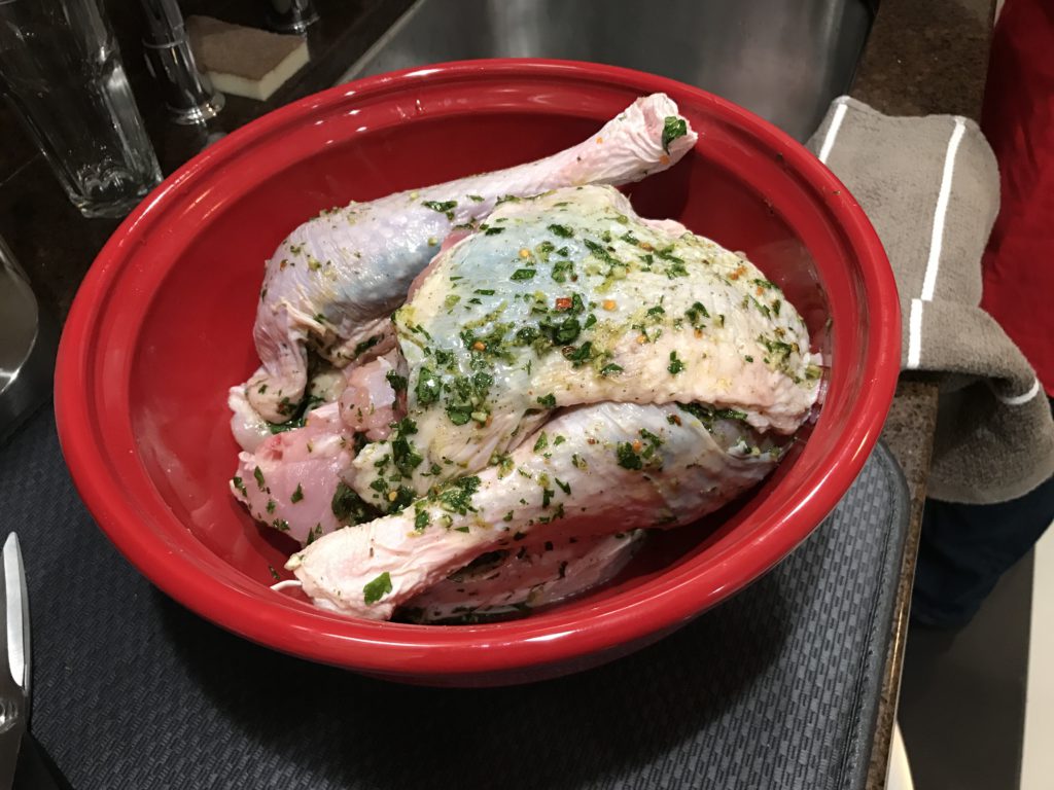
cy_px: 395
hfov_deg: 63.4
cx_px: 527
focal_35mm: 28
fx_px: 853
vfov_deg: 49.7
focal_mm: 3.99
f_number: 1.8
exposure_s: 1/15
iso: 50
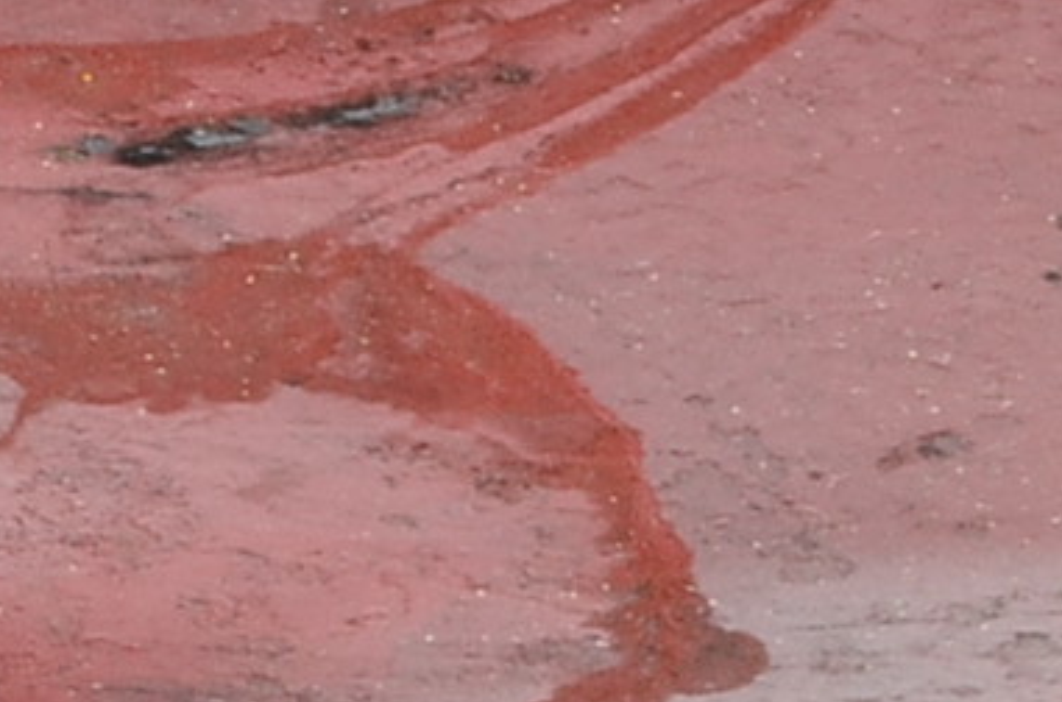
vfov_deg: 1.9
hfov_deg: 2.8
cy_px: 2092
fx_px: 21429
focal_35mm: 728
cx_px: -254
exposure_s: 1/200
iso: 200
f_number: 22
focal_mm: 75
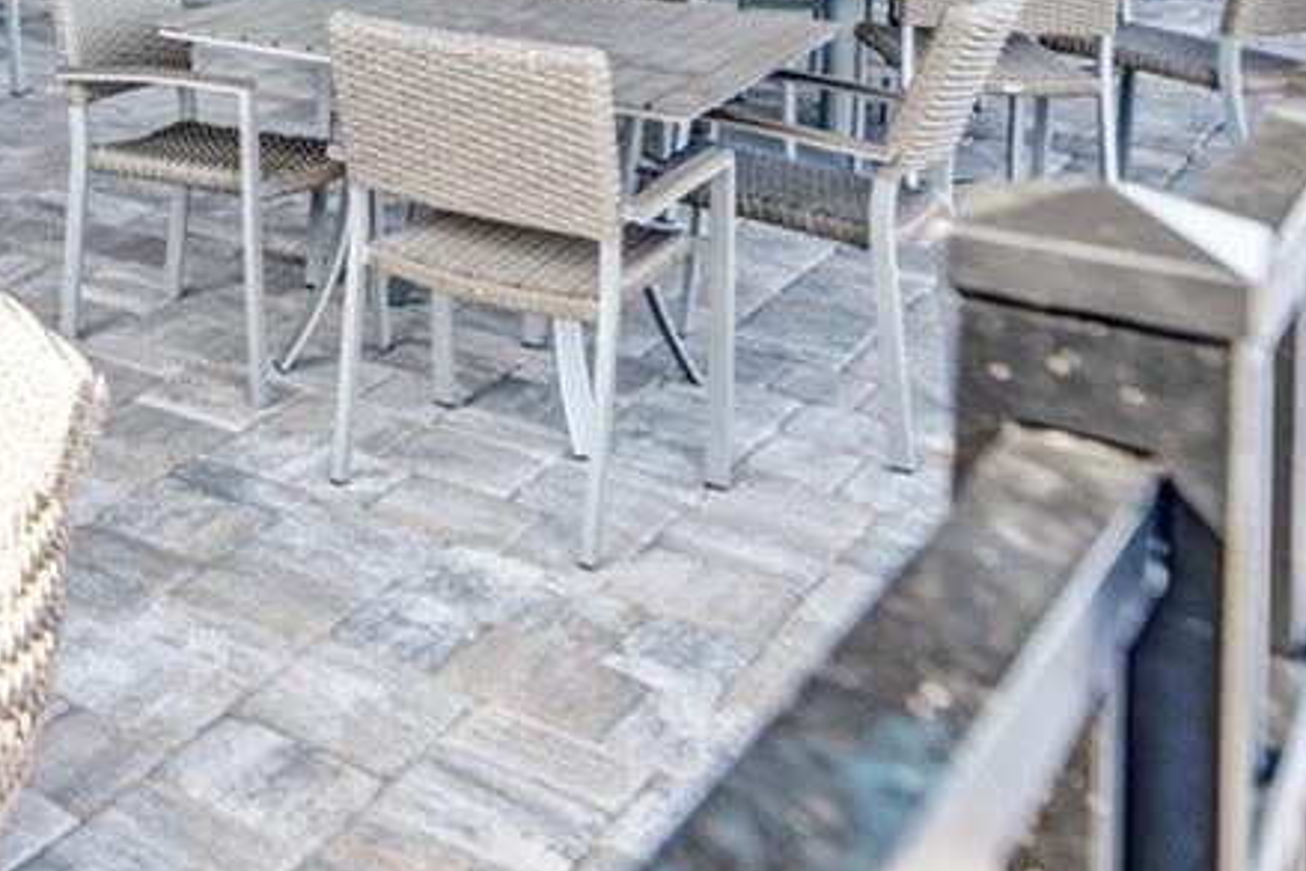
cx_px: -550
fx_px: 1851
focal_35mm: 51
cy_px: -385
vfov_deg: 22.4
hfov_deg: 28.5
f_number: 8
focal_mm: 14
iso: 100
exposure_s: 1/40
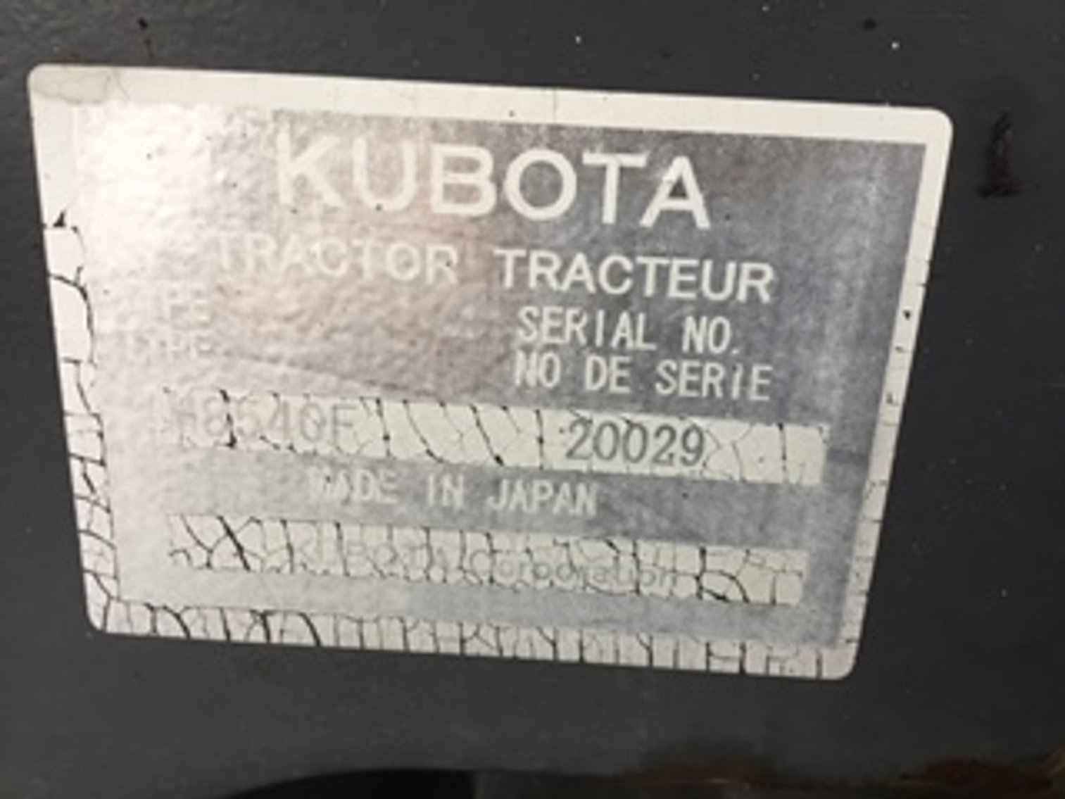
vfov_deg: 45.4
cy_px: 400
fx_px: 954
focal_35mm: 31
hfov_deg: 58.3
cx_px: 532
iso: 32
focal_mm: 3.3
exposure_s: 1/40
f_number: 2.4
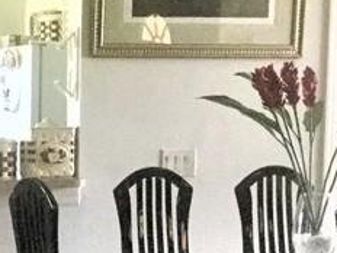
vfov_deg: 10.6
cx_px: -97
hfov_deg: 13.9
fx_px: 1334
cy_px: 305
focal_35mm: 137
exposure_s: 1/30
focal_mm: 3.3
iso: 125
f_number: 2.4
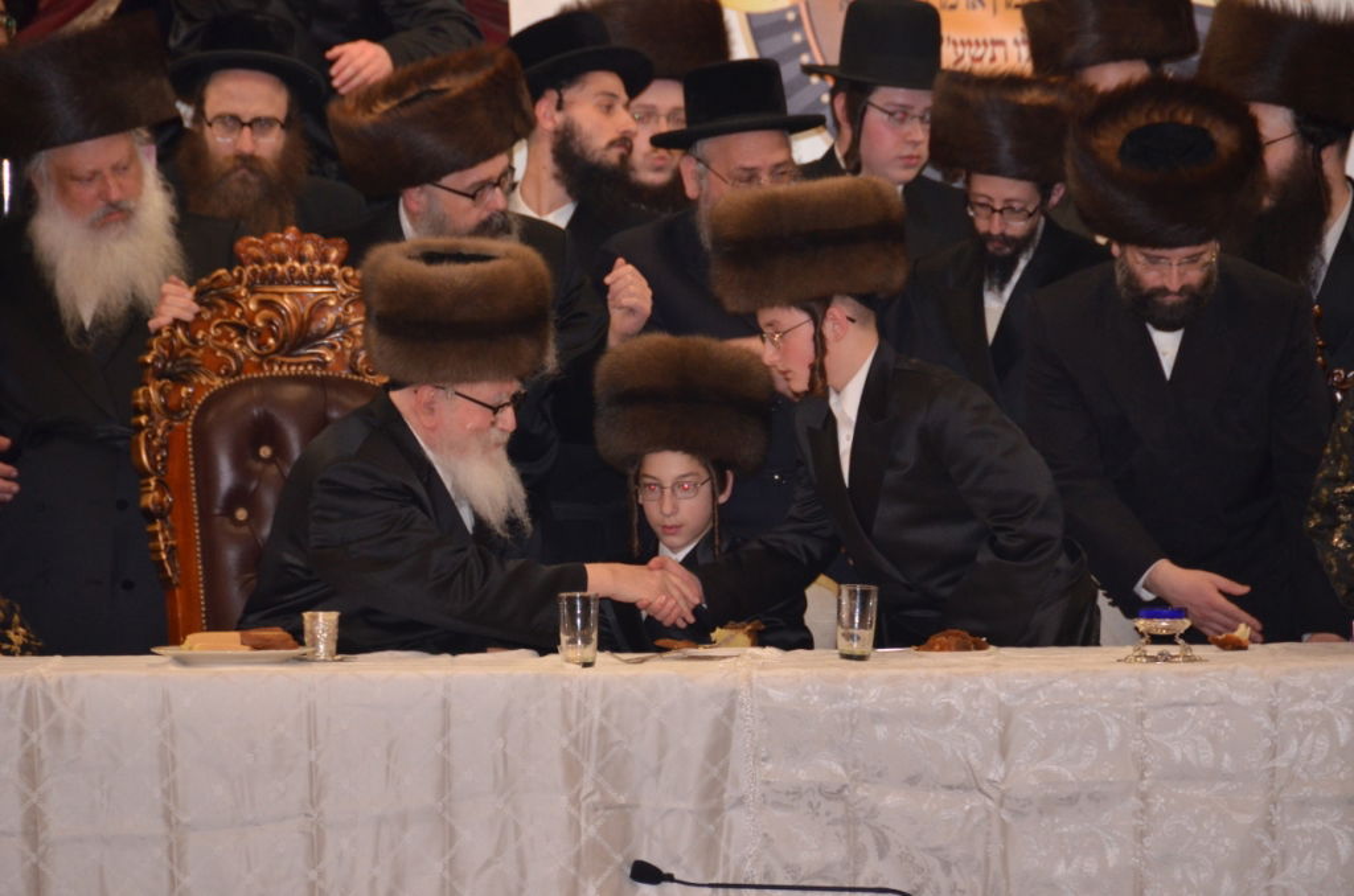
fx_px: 11259
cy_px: 448
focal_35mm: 300
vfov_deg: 4.6
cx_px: 677
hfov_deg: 6.9
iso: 800
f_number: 5.6
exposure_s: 1/125
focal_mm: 200
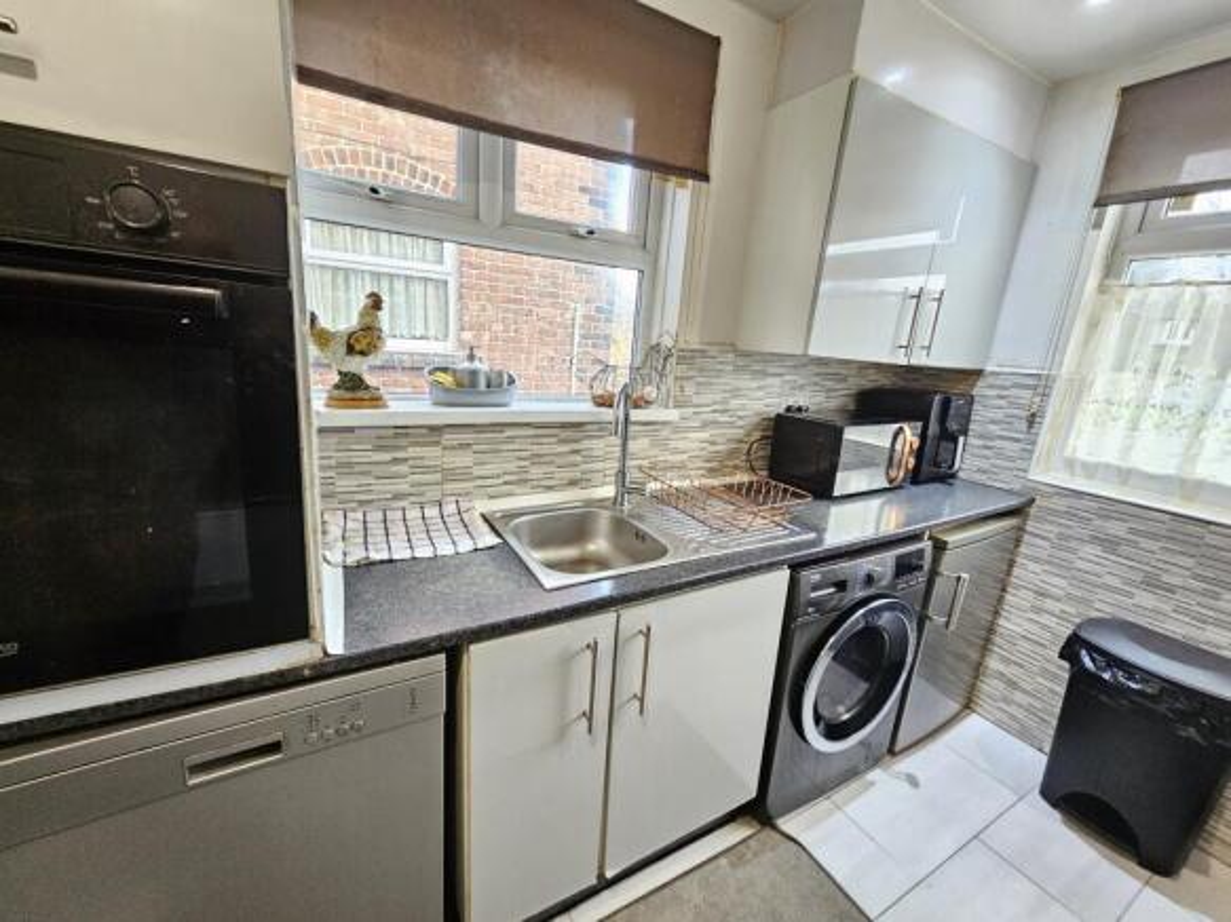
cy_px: 461
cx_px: 616
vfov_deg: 89.9
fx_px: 462
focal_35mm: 13
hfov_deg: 106.2
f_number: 2.2
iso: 500
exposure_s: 1/33
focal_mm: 2.2
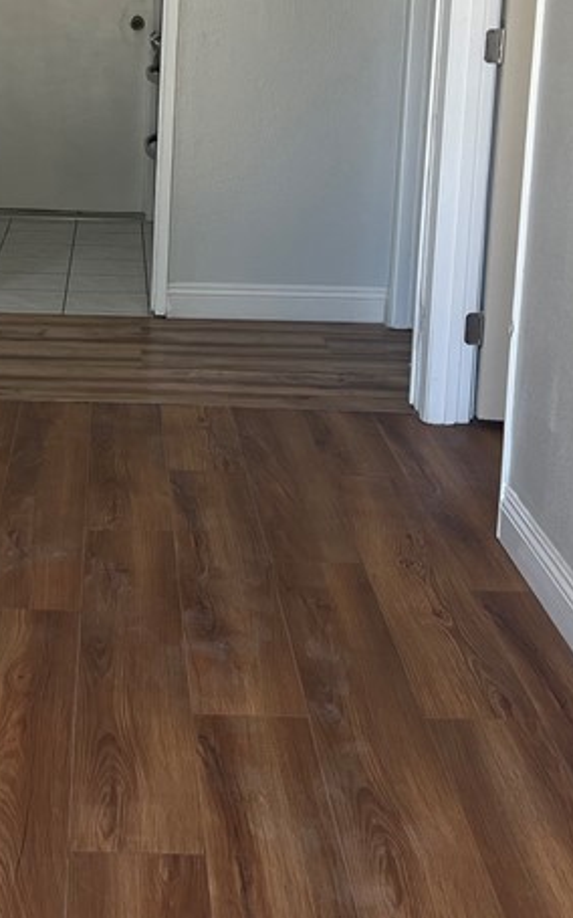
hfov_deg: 20.7
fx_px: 1551
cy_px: 256
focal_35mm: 62
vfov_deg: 32.5
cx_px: 99
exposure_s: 1/120
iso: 64
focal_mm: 5.7
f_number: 1.5
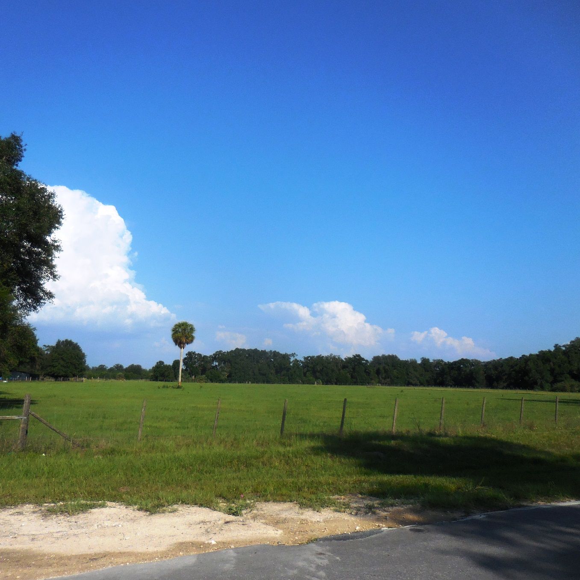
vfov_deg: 54.0
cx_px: 243
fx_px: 569
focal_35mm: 30
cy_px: 289
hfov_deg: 53.8
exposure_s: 1/800
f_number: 6.6
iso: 125
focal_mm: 4.5
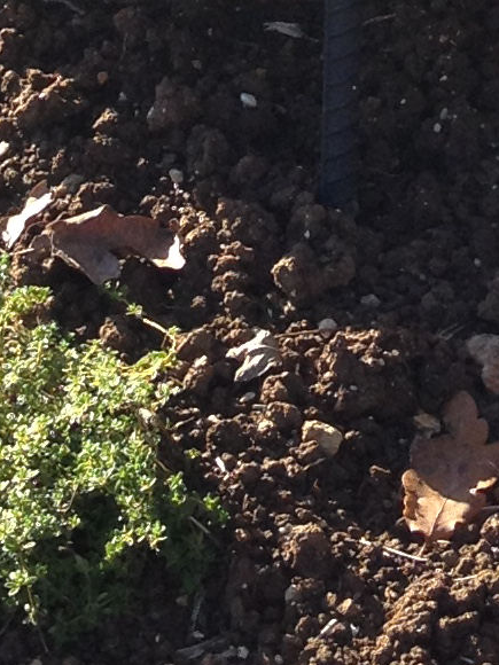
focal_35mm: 197
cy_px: -890
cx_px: 603
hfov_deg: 7.5
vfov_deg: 9.1
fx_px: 3786
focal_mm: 4.28
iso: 50
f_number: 2.4
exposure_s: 1/378
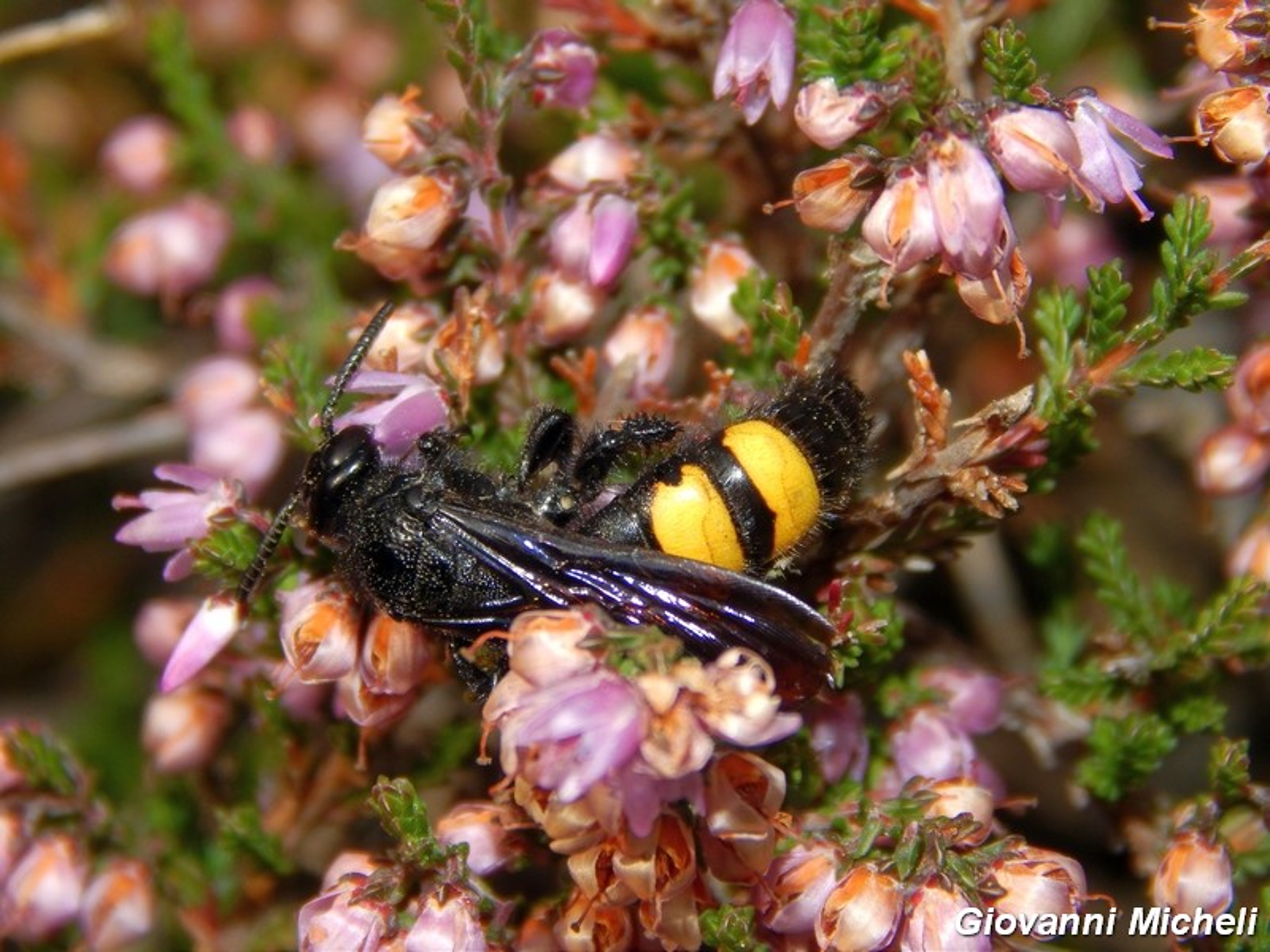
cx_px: 635
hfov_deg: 9.5
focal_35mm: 209
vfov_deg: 7.1
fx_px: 7668
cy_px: 476
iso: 125
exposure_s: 1/200
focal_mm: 37.1
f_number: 10.9
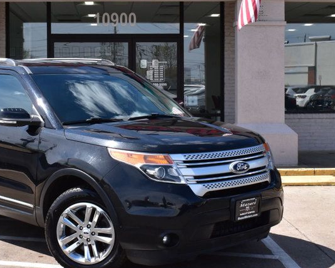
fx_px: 694
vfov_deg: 21.8
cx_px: 141
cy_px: 110
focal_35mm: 70
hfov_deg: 27.1
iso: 400
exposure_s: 1/400
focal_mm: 26
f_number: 11
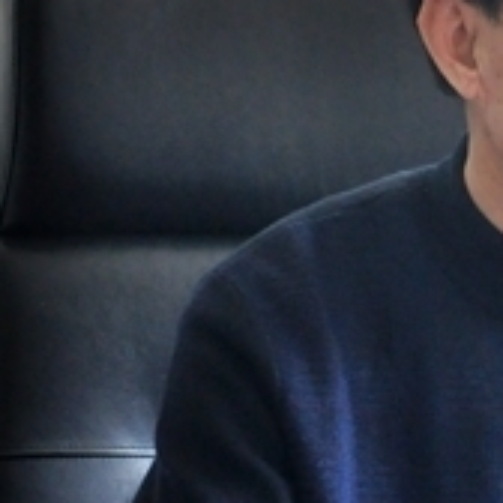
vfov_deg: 11.3
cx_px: 826
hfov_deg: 10.7
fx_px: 2548
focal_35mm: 155
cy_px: 347
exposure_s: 1/125
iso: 800
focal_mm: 34
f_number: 5.6
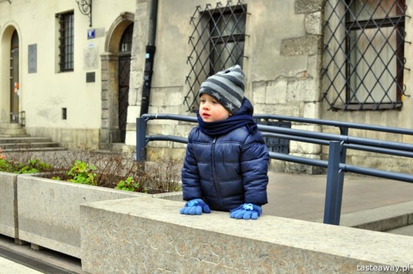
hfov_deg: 37.9
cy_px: 137
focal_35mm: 52
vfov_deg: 25.7
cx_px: 206
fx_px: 602
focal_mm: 35
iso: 320
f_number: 5.6
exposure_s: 1/125
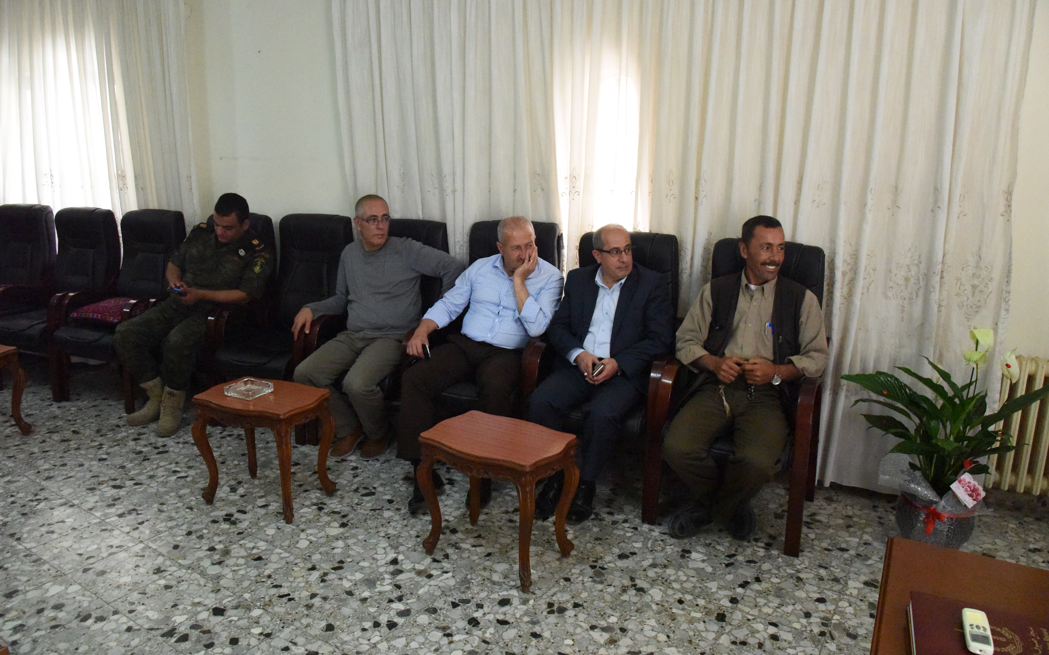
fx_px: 715
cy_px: 337
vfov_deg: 49.3
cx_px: 513
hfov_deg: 72.5
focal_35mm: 25
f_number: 8
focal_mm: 24
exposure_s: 1/250
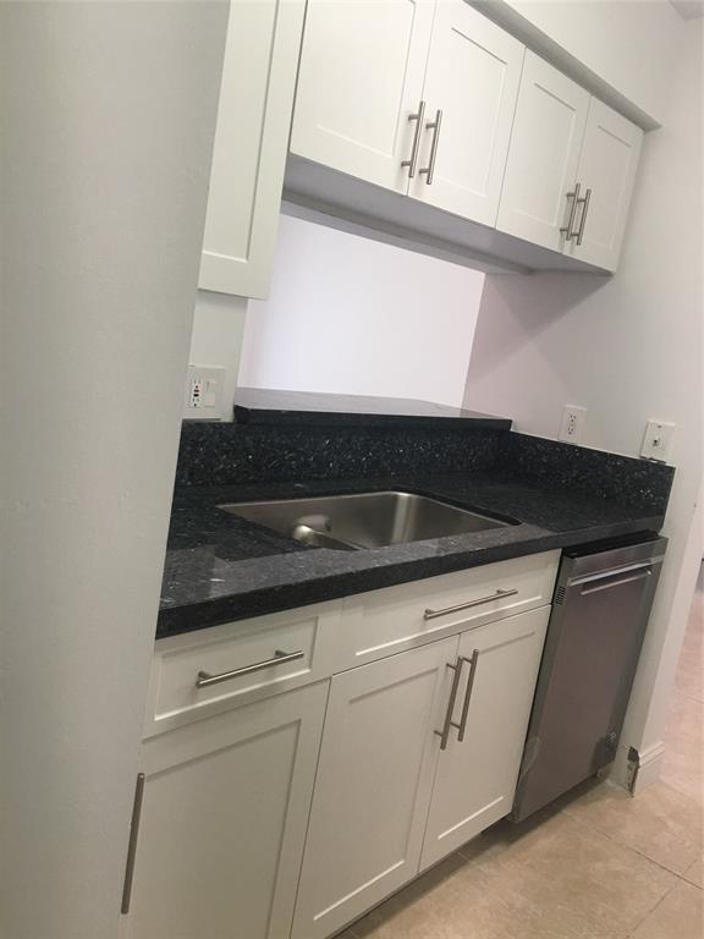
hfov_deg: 48.2
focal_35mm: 29
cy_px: 470
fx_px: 786
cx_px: 352
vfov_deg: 61.7
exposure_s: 1/17
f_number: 2.2
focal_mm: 4.15
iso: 50
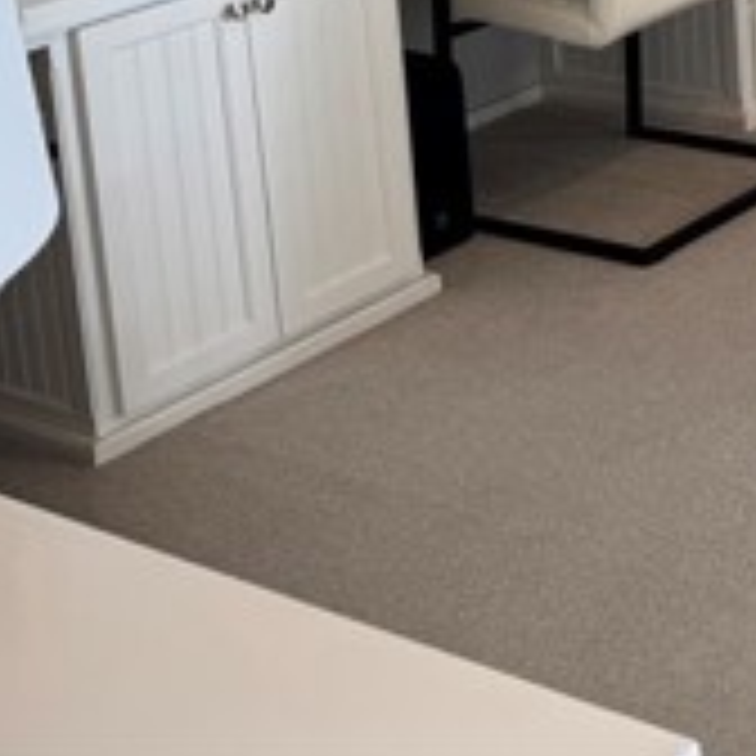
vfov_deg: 19.2
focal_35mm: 81
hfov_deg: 18.6
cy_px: -315
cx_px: 1179
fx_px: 2001
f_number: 1.78
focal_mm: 6.76
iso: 64
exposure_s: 1/120
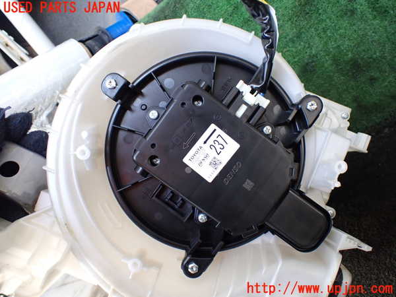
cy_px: 148
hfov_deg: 60.0
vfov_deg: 46.8
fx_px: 343
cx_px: 198
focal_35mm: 30
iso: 400
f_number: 2.3
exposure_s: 1/125
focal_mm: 5.4
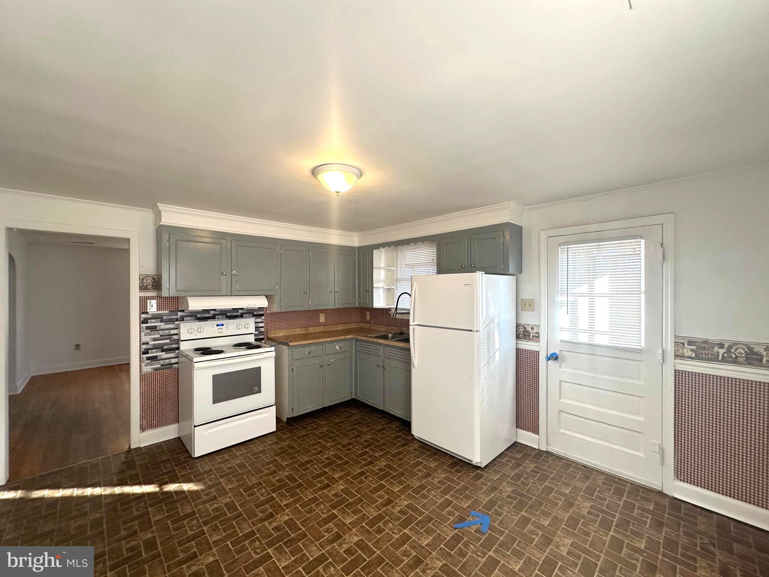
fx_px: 311
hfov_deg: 102.1
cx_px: 384
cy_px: 288
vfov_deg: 85.7
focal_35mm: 14
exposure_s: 1/99
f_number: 2.2
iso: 125
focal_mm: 2.22
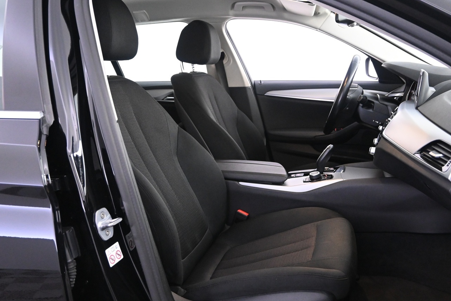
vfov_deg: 38.9
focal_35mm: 34
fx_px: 426
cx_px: 245
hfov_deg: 55.7
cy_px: 160
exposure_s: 1/30
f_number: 3.5
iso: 3200
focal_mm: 18
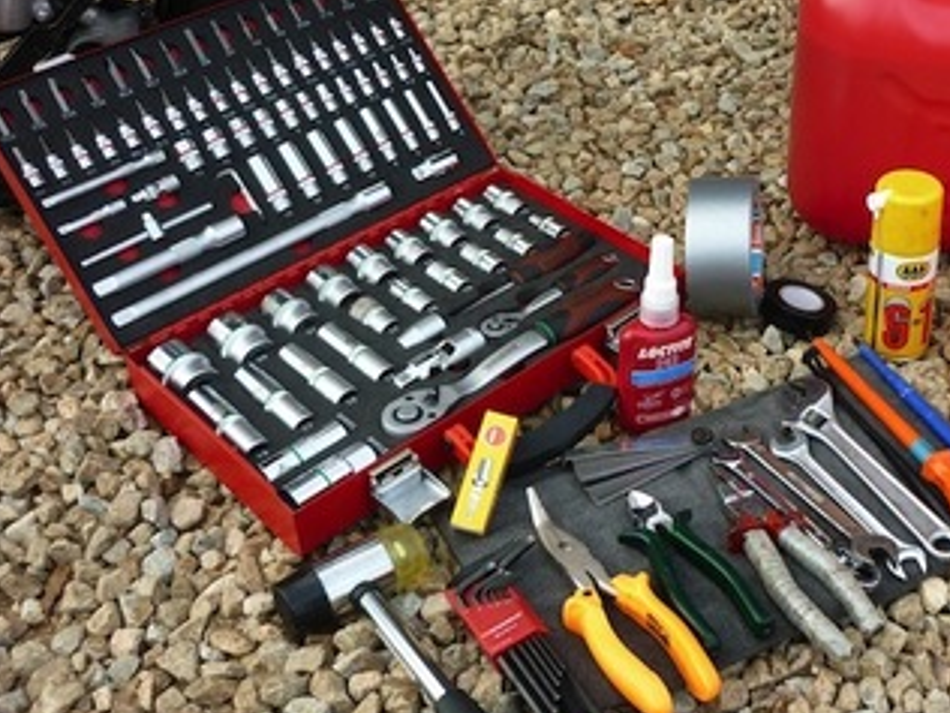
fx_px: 1290
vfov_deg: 30.7
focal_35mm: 47
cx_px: 646
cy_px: 256
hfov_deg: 39.9
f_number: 2.8
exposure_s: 1/320
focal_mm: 5.5
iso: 80
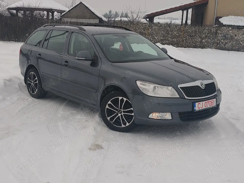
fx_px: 345
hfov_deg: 38.9
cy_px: 92
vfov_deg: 29.7
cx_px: 122
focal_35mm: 49
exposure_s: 1/435
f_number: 1.9
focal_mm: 6.12
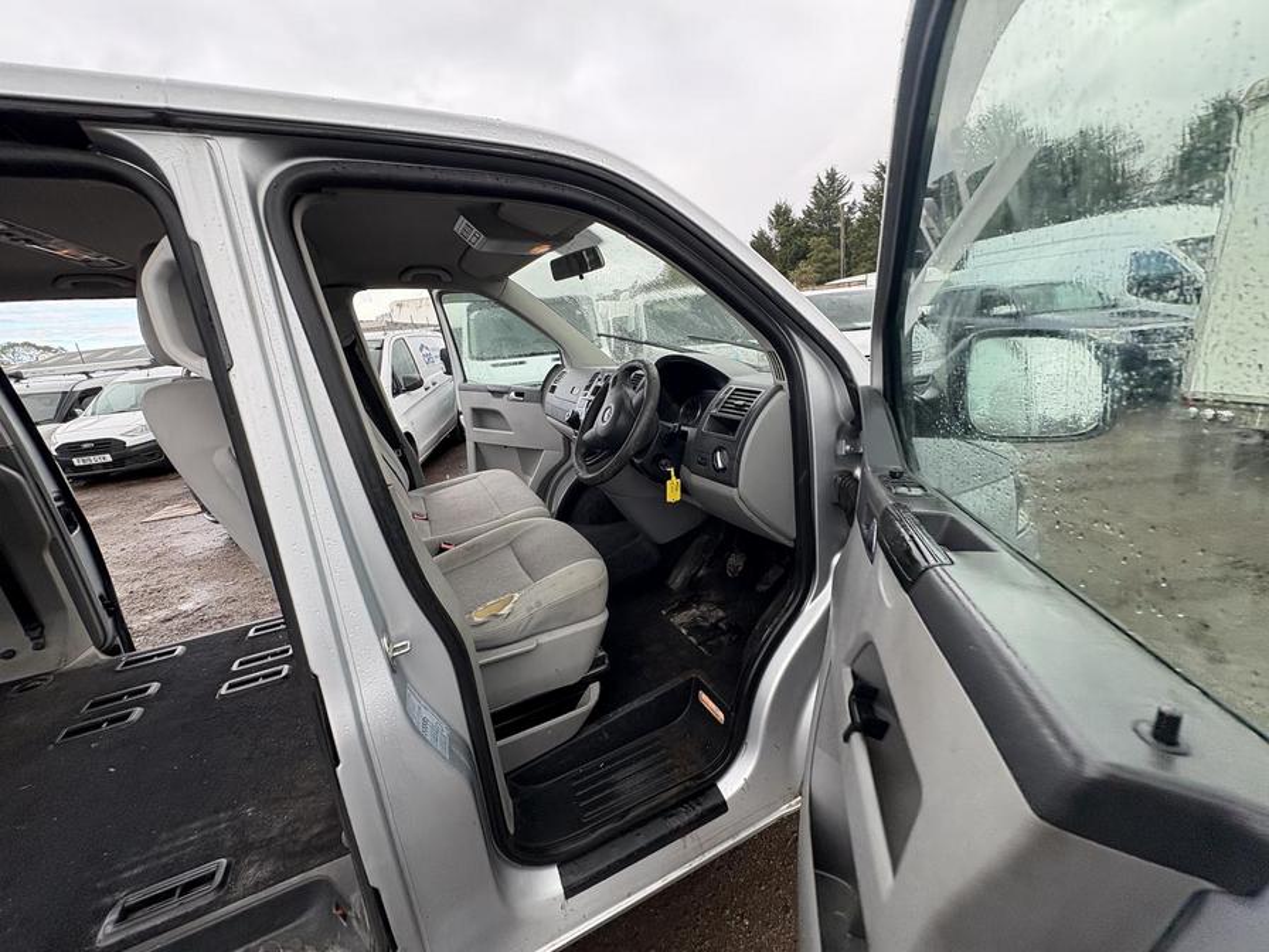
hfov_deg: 102.1
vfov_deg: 85.7
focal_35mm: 14
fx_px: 513
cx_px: 634
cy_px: 476
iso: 64
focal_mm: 2.22
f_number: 2.2
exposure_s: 1/118
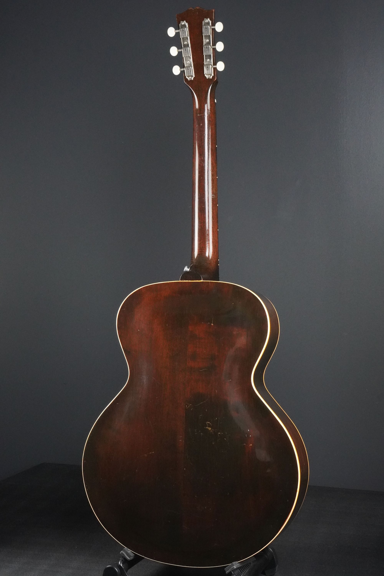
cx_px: 192
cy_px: 288
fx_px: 840
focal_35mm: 52
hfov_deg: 25.8
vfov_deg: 37.9
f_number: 11
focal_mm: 35
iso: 5000
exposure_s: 1/60
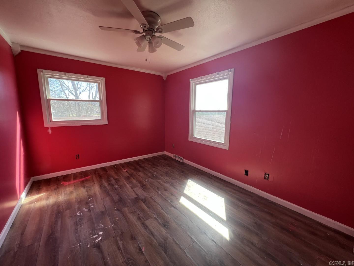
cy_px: 133
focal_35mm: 13
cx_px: 177
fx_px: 133
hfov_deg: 106.2
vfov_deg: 89.9
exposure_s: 1/99
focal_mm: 1.57
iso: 40
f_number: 1.8
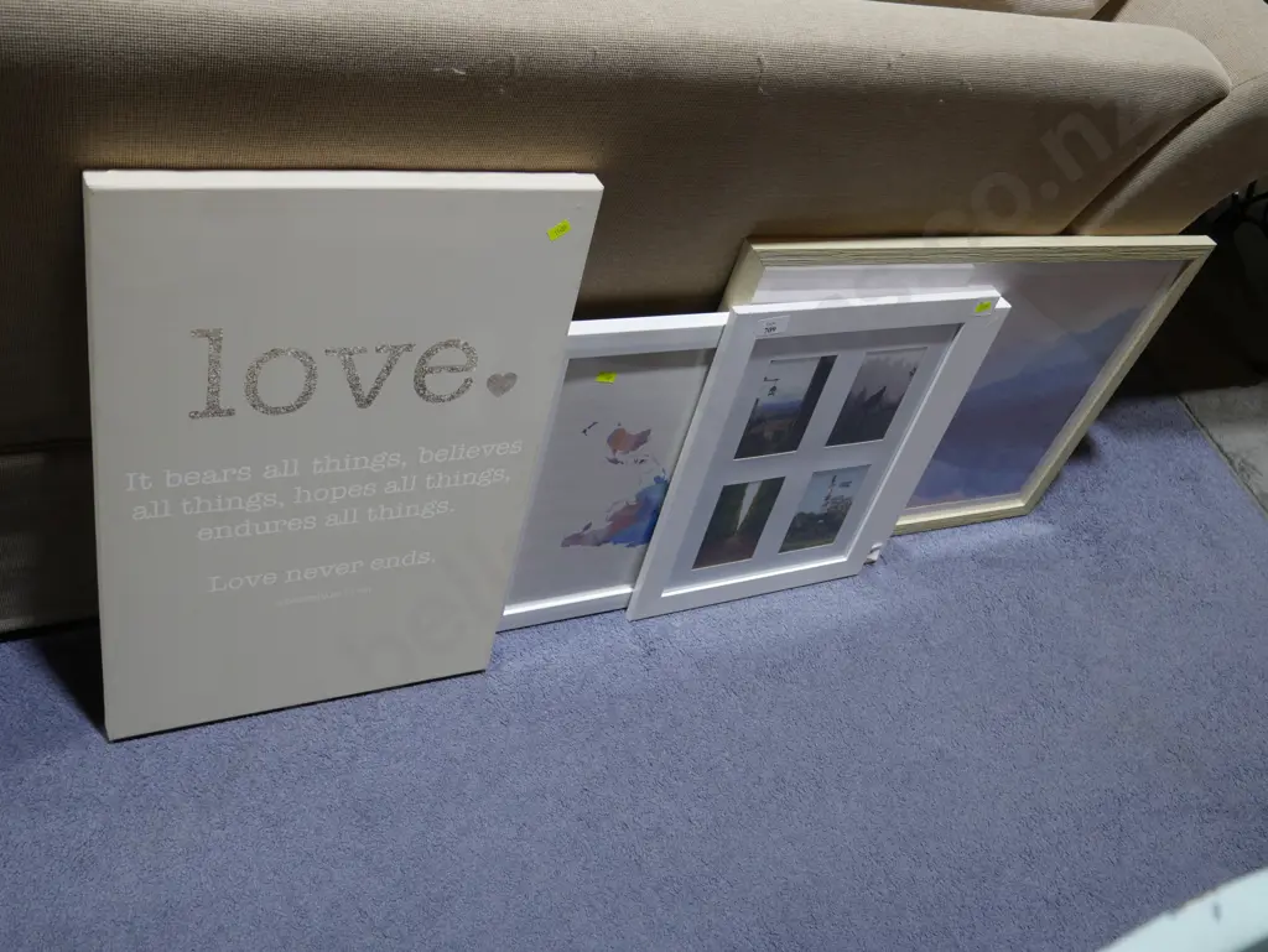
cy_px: 476
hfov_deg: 56.8
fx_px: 1173
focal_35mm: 32
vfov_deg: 44.2
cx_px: 634
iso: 250
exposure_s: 1/60
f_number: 3.6
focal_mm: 16
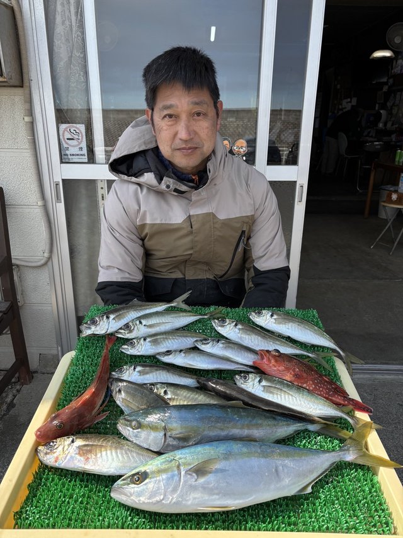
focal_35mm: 26
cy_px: 269
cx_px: 202
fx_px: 404
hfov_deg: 53.0
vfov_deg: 67.3
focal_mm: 5.96
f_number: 1.6
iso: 50
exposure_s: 1/824
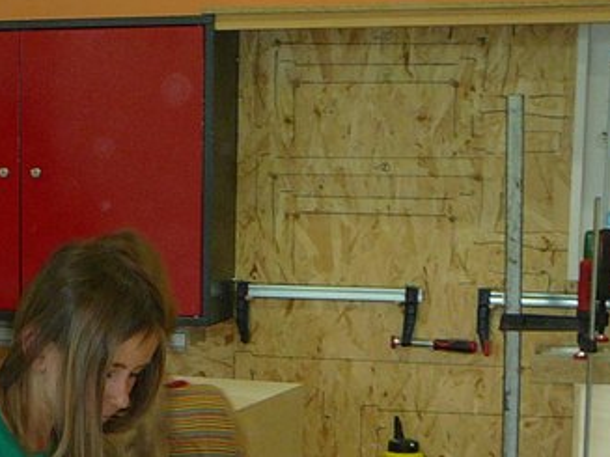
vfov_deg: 13.4
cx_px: -71
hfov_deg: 17.7
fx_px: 1885
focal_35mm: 107
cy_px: 563
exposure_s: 1/40
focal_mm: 5.2
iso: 100
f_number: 2.8
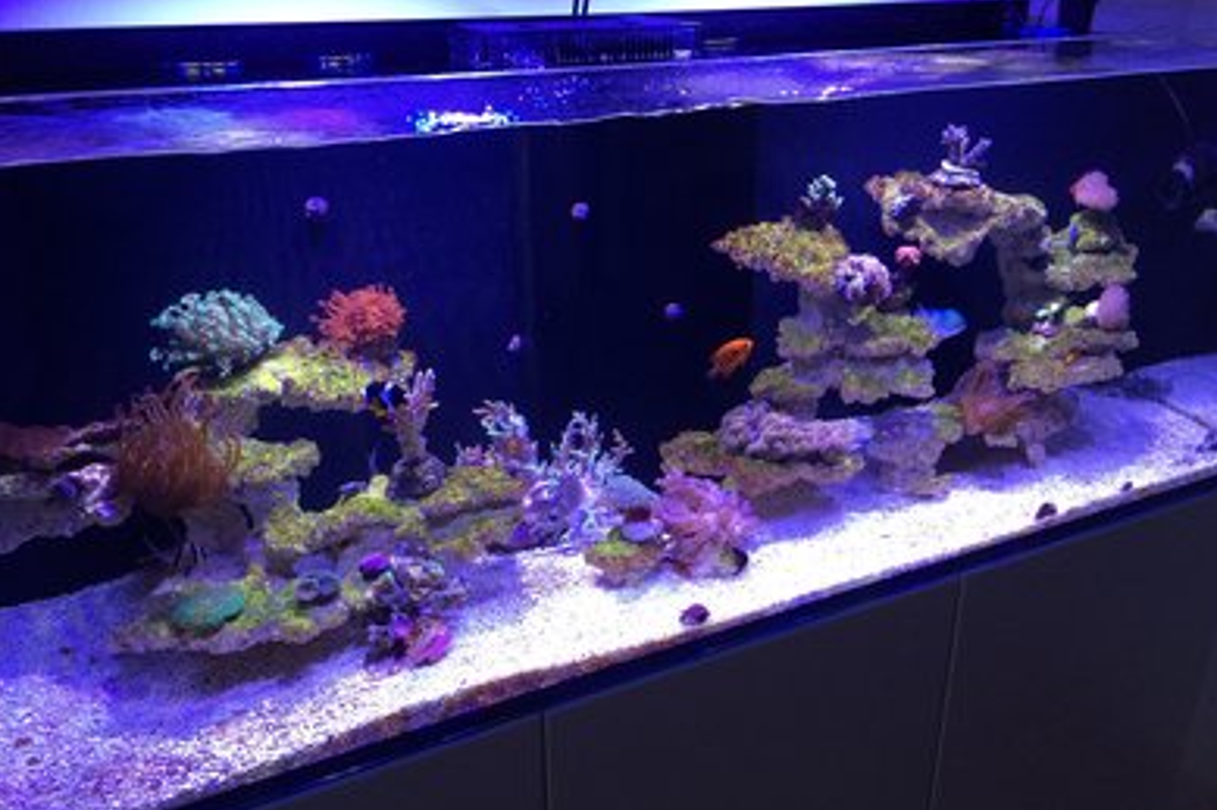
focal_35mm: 31
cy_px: 416
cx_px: 619
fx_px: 1047
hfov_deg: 60.3
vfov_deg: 42.3
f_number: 2.2
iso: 64
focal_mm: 4.15
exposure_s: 1/33
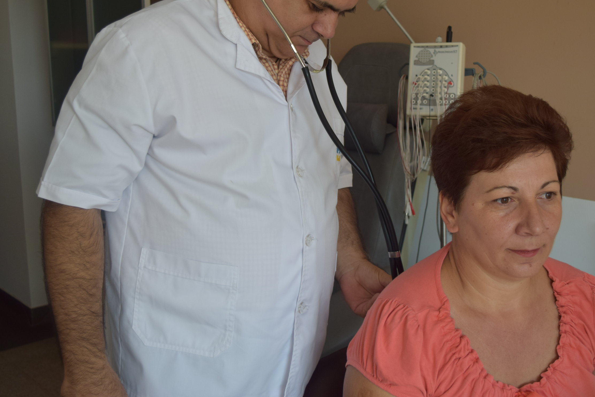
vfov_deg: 26.5
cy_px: 129
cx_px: 341
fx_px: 837
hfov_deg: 39.0
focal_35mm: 51
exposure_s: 1/125
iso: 200
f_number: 4
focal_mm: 25
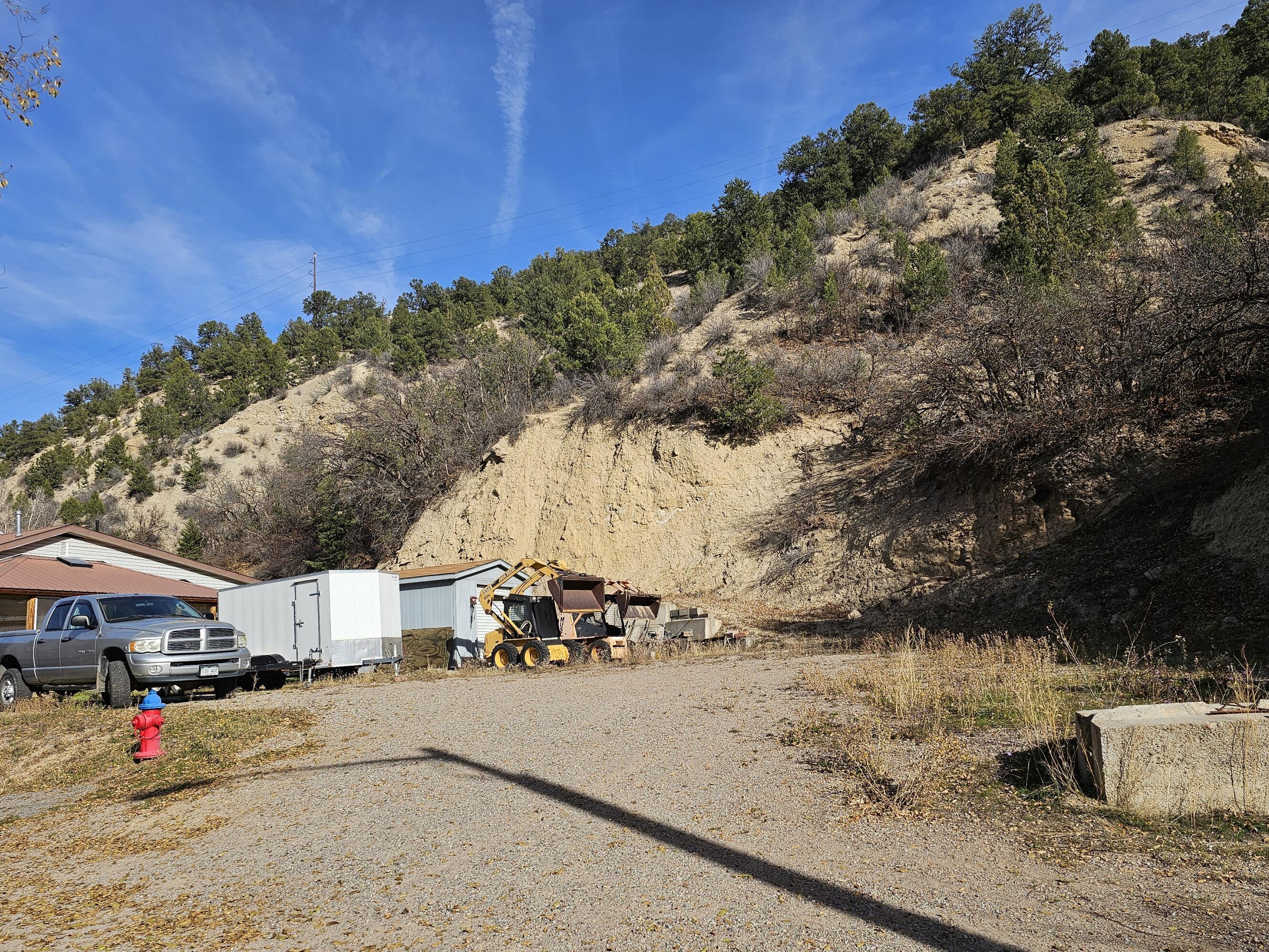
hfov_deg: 67.3
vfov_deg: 52.9
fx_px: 953
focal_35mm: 26
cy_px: 531
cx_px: 671
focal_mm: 6.3
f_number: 1.7
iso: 16
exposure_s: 1/1297
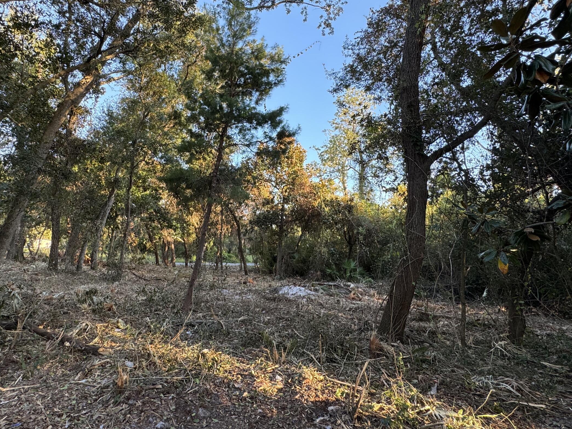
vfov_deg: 65.7
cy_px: 185
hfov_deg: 81.4
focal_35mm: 20
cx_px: 253
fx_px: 330
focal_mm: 2.22
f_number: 2.2
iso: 40
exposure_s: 1/99
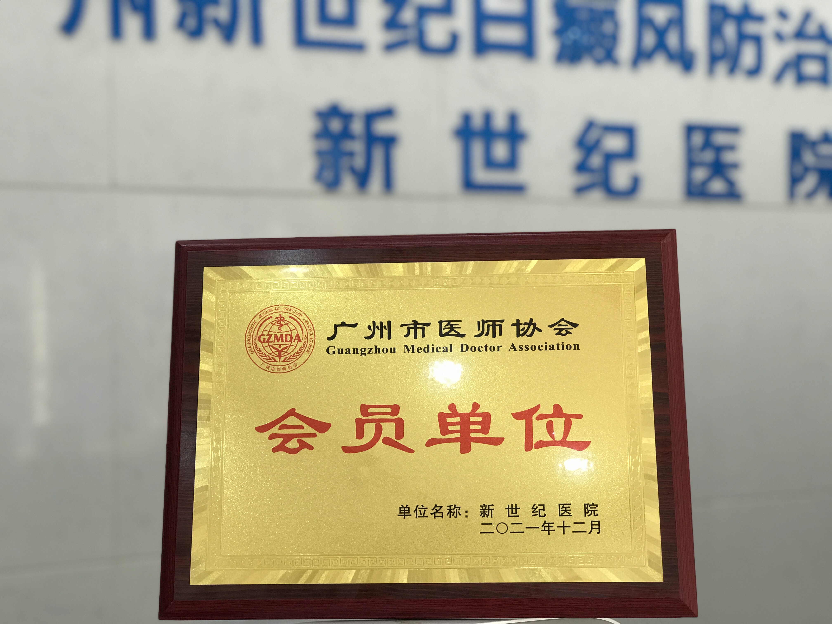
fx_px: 1370
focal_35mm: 57
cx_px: 416
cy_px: 312
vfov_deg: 25.7
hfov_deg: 33.8
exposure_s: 1/50
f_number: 2.8
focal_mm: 6.6
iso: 50
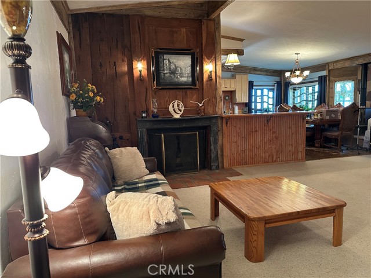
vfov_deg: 56.8
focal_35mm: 24
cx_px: 186
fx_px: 257
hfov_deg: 71.6
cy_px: 139
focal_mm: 6.86
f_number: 1.78
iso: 400
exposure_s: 1/60
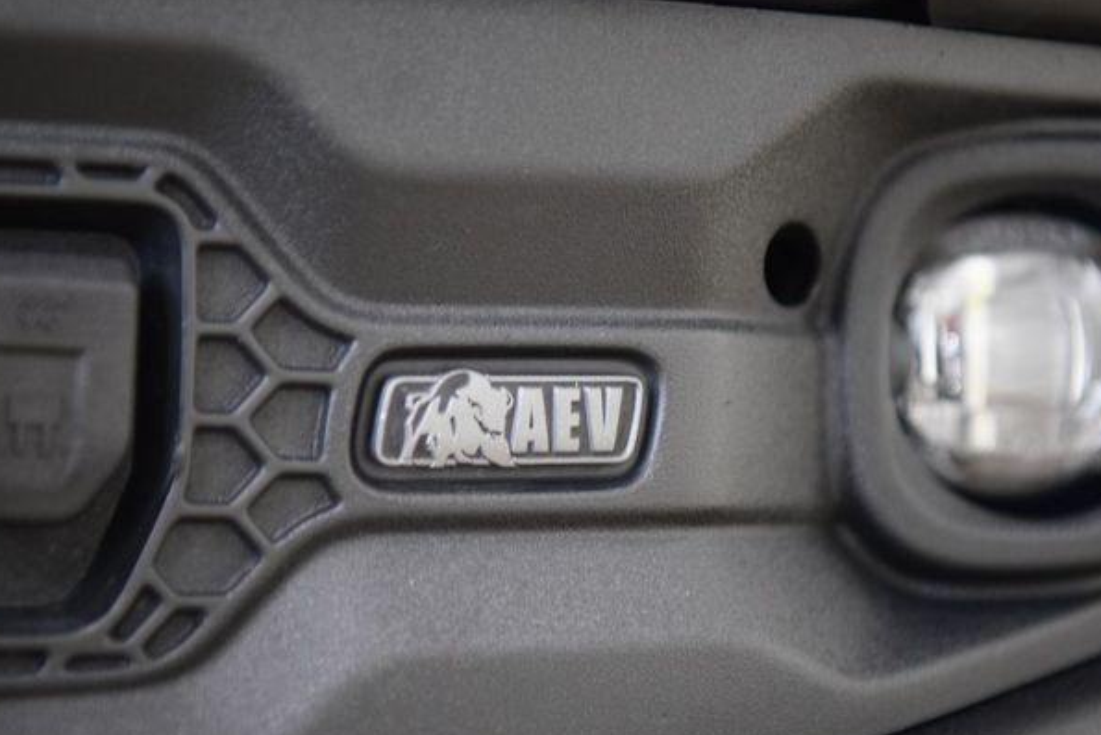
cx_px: 537
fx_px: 3457
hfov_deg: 18.1
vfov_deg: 12.1
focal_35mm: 113
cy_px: 384
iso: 1600
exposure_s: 1/30
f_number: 2.8
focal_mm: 70
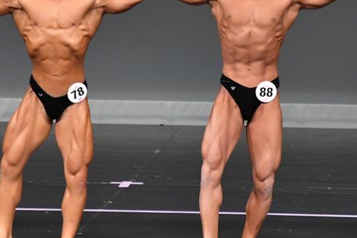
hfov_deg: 3.2
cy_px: 106
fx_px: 6339
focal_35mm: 639
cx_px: 228
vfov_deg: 2.2
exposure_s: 1/400
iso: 5000
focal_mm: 230
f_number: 5.6
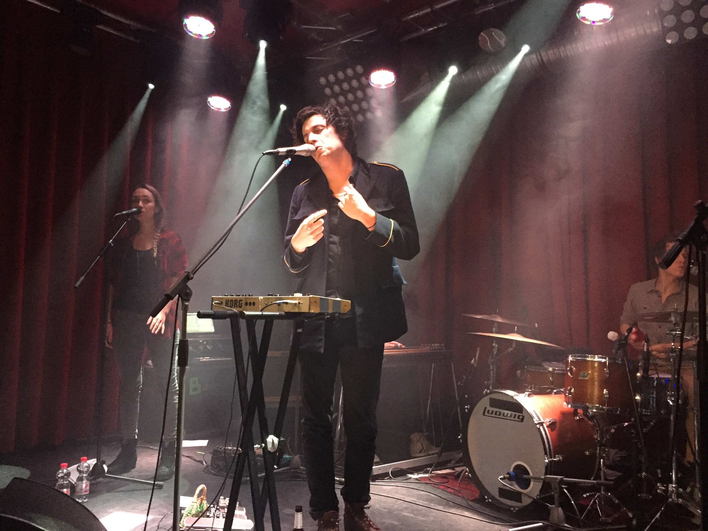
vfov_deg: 48.2
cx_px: 354
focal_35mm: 29
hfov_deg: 61.7
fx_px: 593
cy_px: 266
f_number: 2.2
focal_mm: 4.15
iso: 400
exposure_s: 1/17
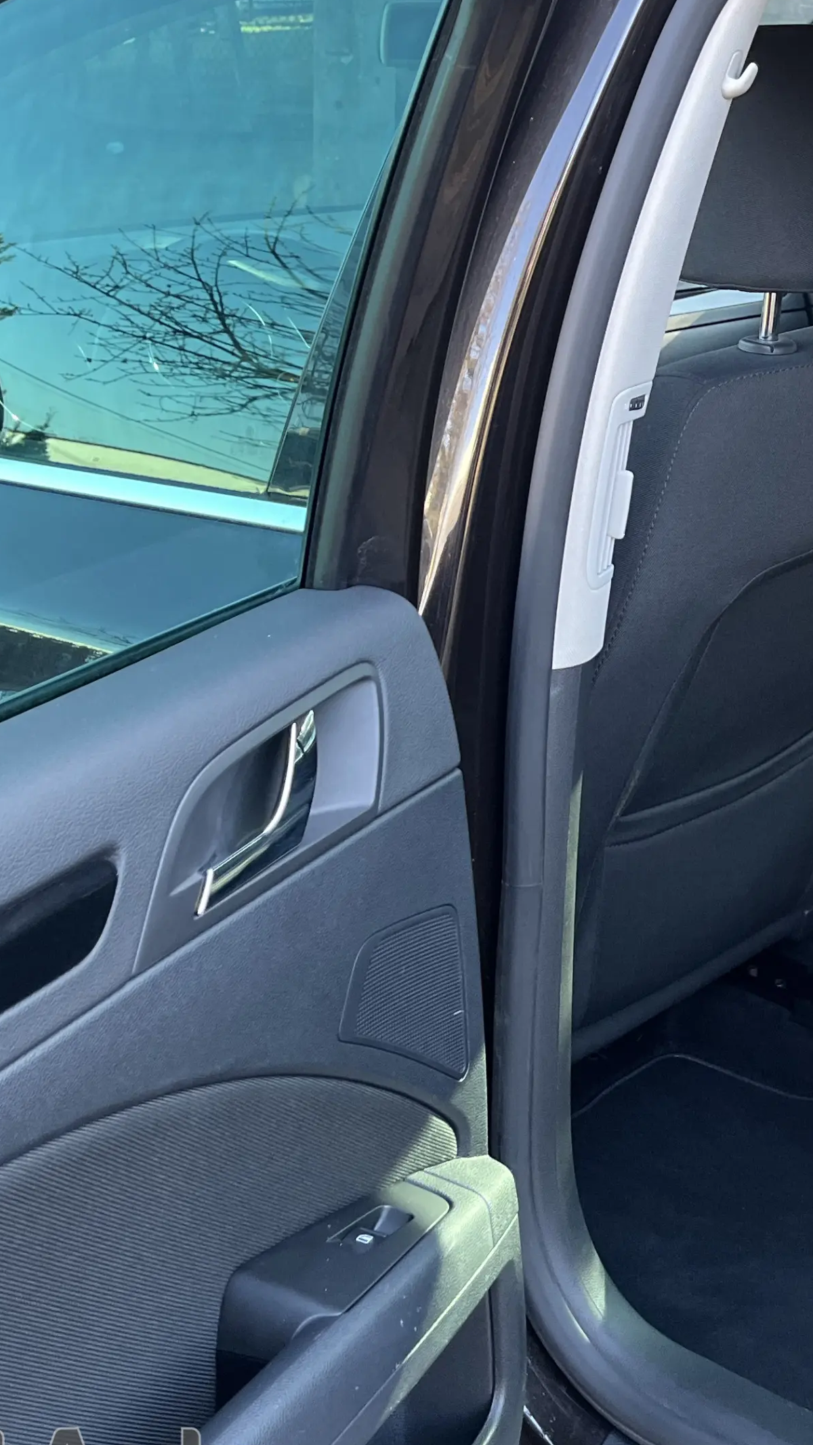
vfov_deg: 40.4
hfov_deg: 21.6
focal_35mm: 51
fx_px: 1954
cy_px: 576
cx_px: 1004
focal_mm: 5.1
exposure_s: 1/111
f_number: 1.6
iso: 125
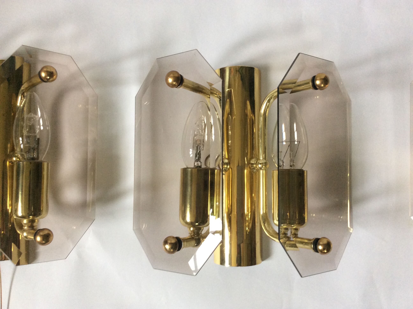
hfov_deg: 56.9
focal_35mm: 32
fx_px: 381
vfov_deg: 44.1
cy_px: 154
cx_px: 206
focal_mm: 3.3
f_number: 2.4
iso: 125
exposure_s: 1/25
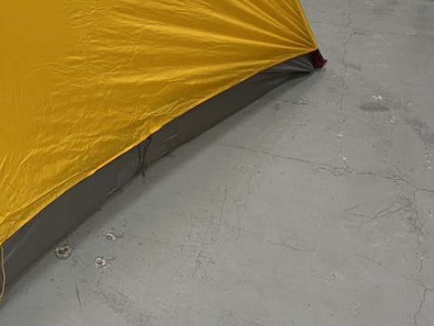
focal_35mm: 66
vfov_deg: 22.1
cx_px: -40
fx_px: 828
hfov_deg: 27.0
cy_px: 98
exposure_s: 1/50
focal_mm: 4.25
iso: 64
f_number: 1.8
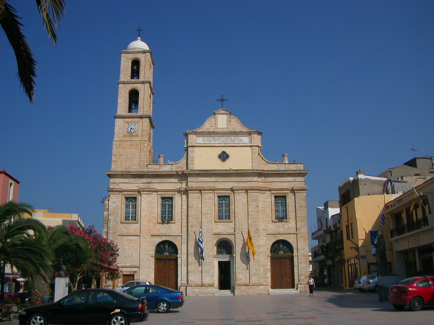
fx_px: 464
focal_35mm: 37
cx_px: 217
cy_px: 162
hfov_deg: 50.1
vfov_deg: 38.7
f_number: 4.5
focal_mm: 5.6
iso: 100
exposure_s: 1/2164
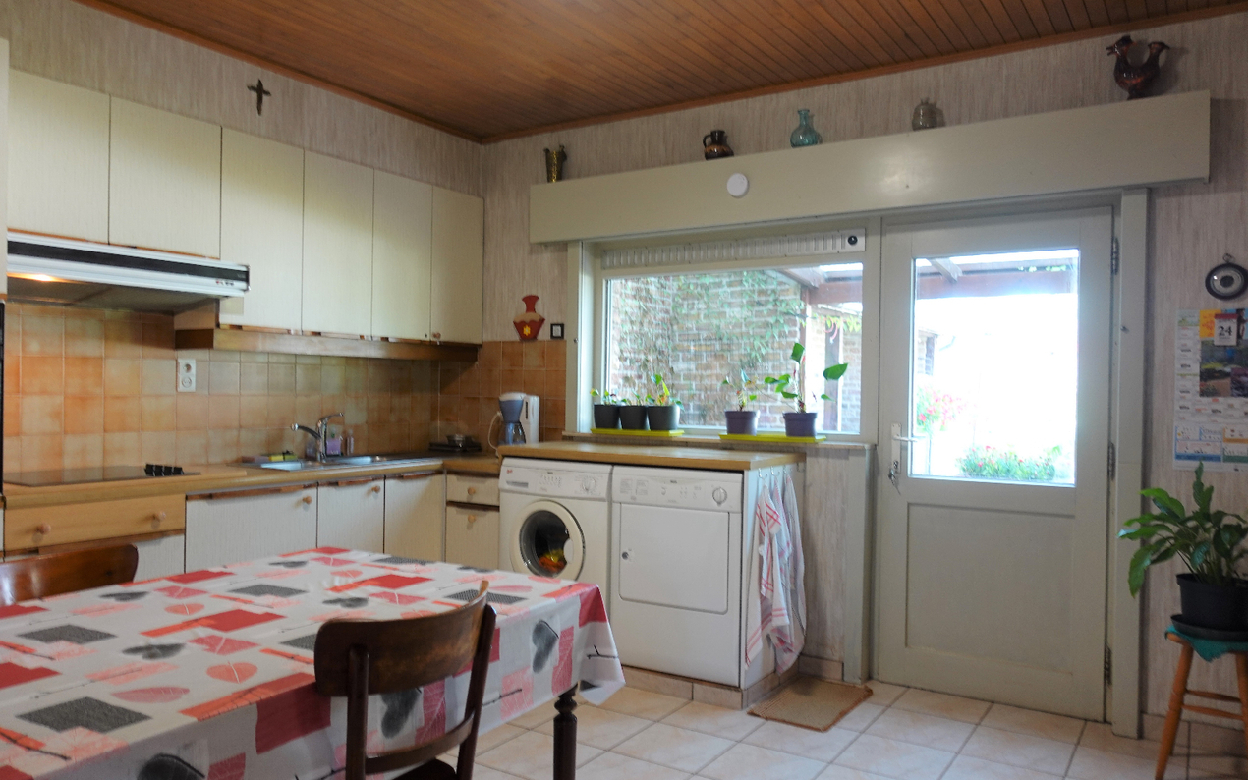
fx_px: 884
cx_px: 615
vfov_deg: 47.6
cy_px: 393
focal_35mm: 26
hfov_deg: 70.4
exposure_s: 1/30
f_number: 1.8
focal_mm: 8.8
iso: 160
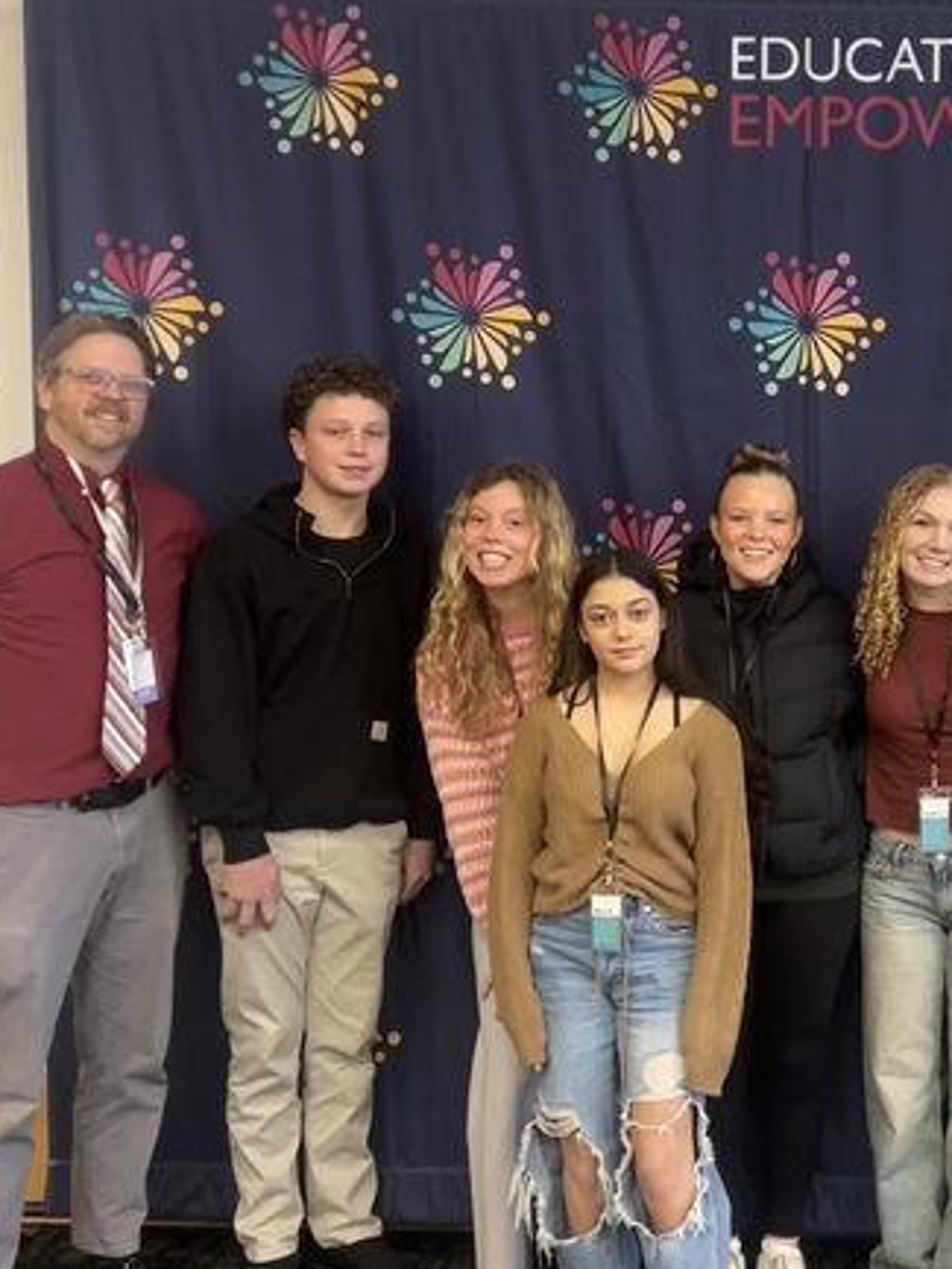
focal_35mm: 48
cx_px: 767
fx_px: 1759
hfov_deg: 29.6
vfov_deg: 39.6
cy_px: 604
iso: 500
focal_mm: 5.7
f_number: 1.5
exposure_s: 1/60
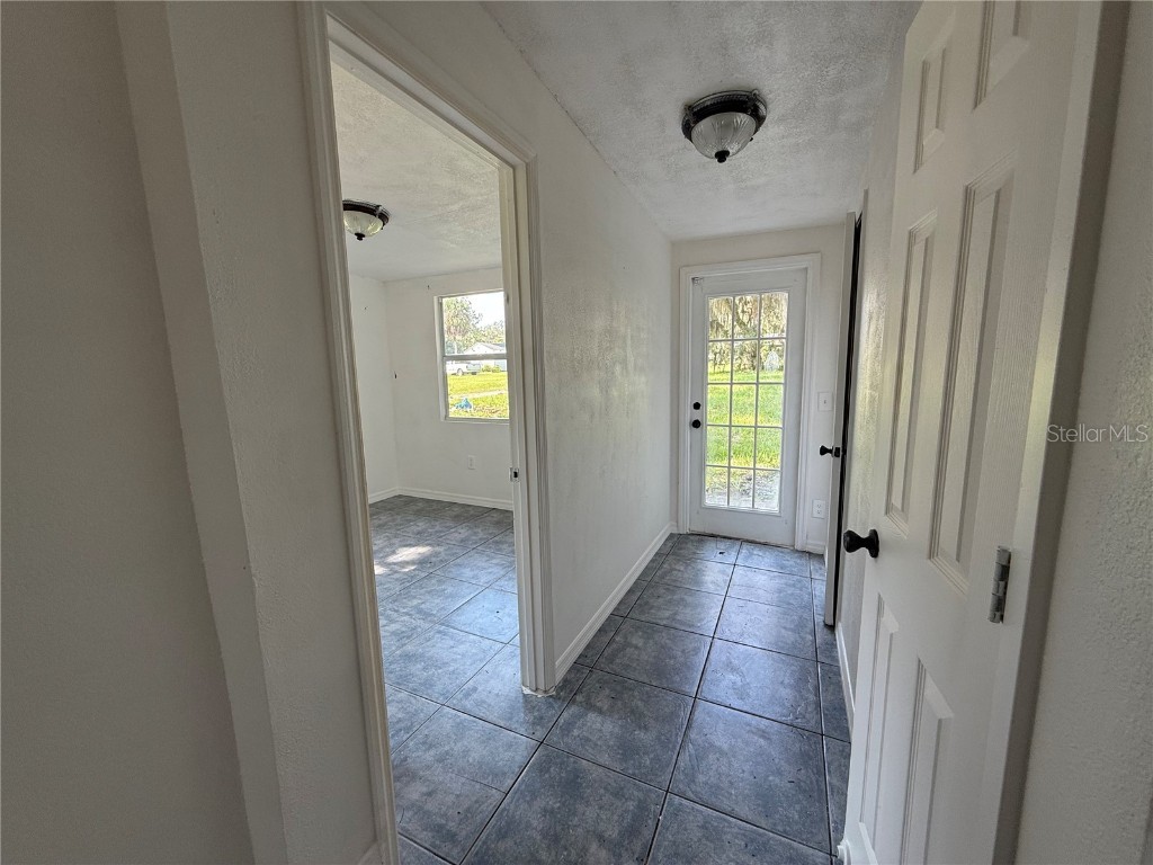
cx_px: 576
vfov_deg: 85.7
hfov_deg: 102.1
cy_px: 432
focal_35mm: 14
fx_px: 466
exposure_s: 1/99
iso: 64
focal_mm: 2.22
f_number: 2.2
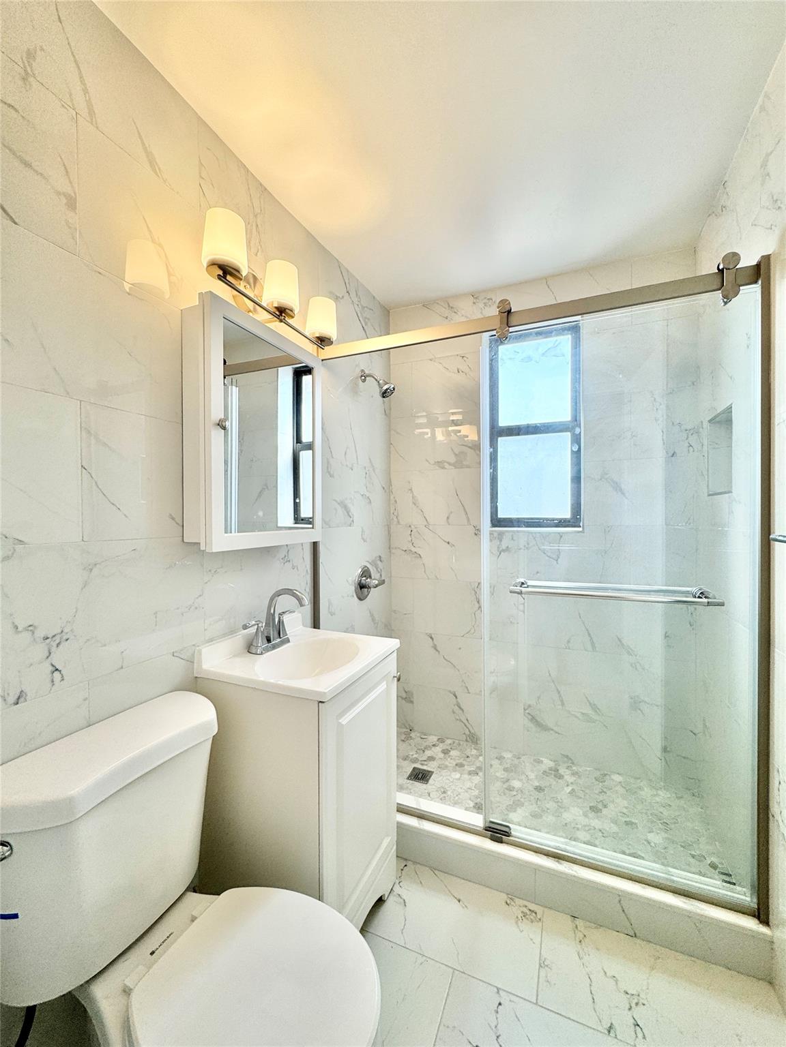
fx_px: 424
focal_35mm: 14
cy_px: 524
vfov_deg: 102.1
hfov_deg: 85.7
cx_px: 393
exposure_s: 1/175
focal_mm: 2.22
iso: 40
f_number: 2.2
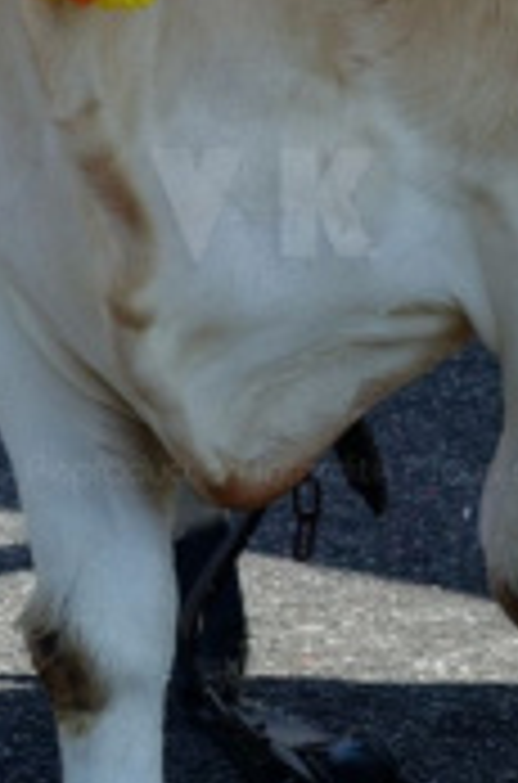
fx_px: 7881
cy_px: -207
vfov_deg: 5.7
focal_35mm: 363
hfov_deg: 3.8
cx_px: 259
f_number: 8
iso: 200
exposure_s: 1/320
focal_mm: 70
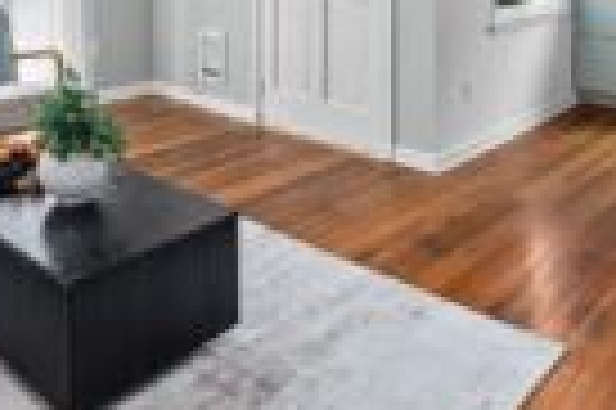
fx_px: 598
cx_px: 261
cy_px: -16
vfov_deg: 33.9
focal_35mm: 35
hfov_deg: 54.3
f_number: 7.1
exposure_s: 1/6
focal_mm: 12
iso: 1000
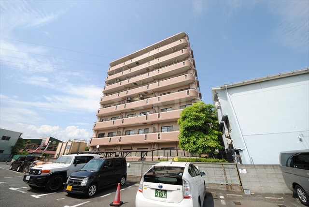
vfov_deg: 90.1
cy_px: 104
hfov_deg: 112.6
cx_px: 154
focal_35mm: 12
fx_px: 103
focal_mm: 8
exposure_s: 1/250
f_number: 8
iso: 100
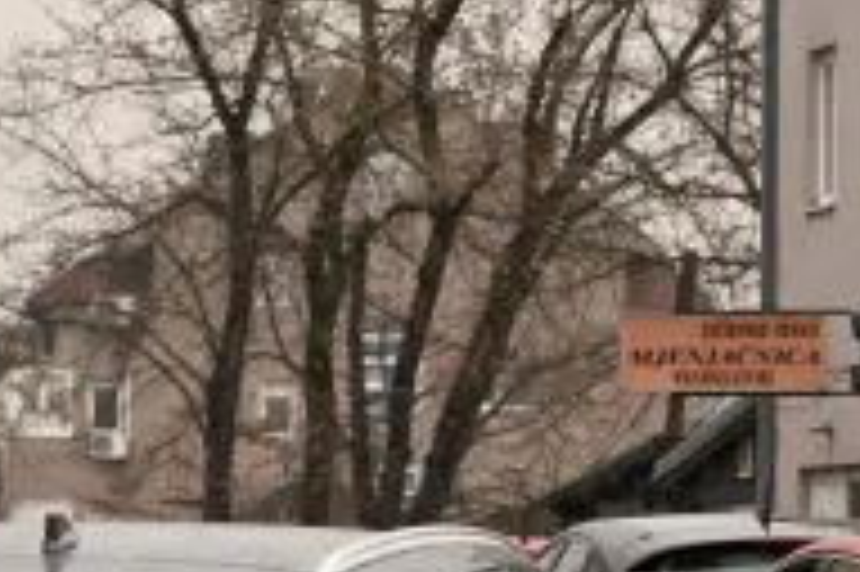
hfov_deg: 4.1
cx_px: 419
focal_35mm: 498
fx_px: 11886
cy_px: 417
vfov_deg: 2.8
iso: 1600
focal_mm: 125
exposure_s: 1/1000
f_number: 7.1
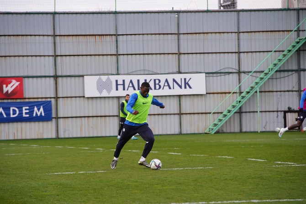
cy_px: 102
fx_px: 1700
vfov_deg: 6.9
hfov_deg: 10.3
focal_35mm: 200
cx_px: 153
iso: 2000
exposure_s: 1/400
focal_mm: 200
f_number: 5
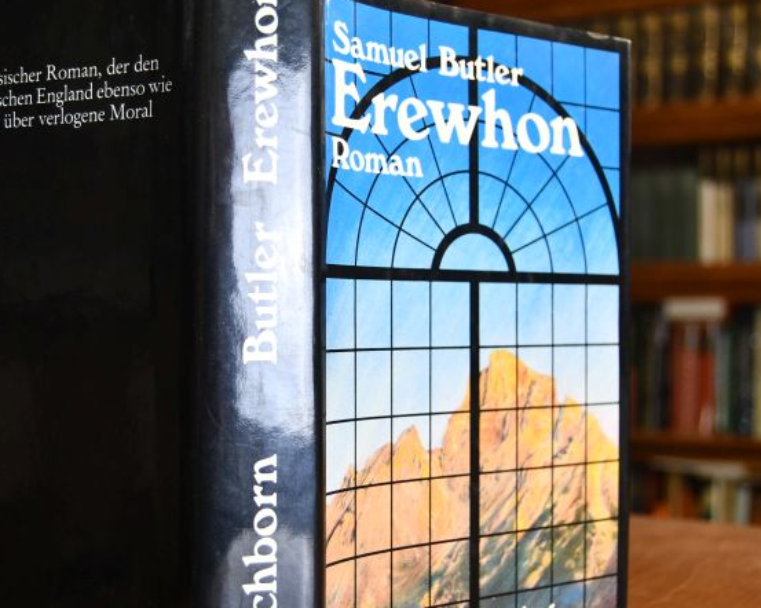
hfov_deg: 34.0
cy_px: 349
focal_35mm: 55
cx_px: 283
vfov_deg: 27.6
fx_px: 1238
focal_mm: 24
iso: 1000
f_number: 3.8
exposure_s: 1/125
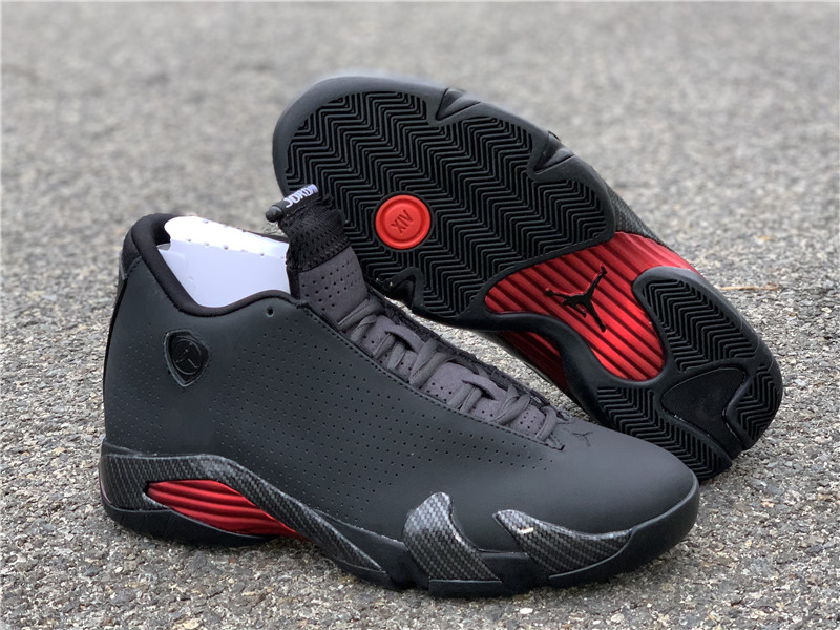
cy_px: 315
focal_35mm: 52
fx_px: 1262
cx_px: 420
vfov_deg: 28.0
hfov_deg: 36.8
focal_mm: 6
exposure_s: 1/122
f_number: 2.4
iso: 40
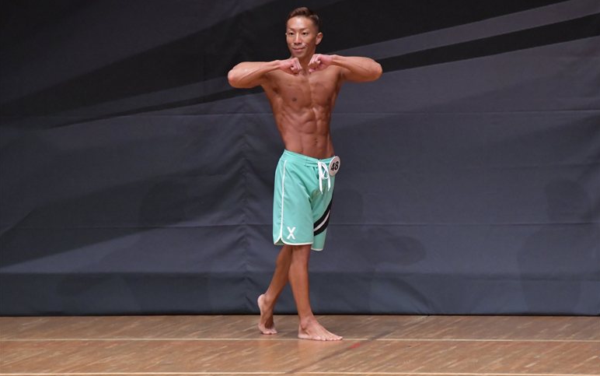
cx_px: 300
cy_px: 188
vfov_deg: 4.1
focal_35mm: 322
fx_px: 5267
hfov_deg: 6.5
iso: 6400
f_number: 5.6
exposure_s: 1/400
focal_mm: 210
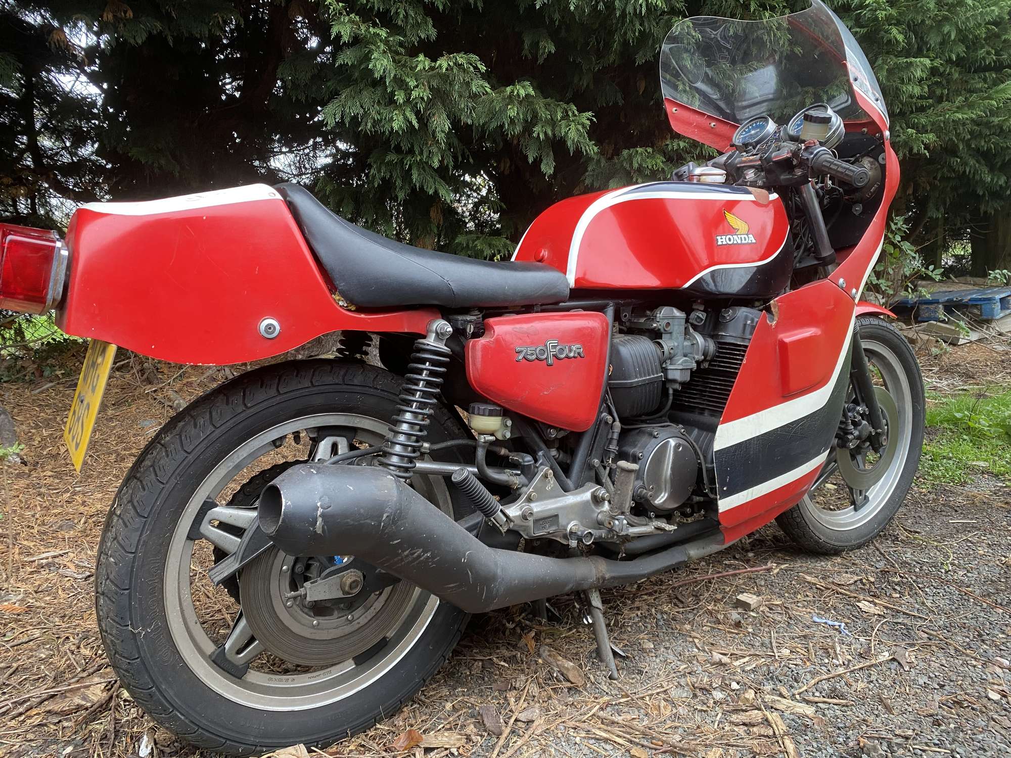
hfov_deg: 67.3
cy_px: 379
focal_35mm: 26
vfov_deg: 53.1
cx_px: 506
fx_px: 759
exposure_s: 1/92
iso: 125
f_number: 1.8
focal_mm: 4.25
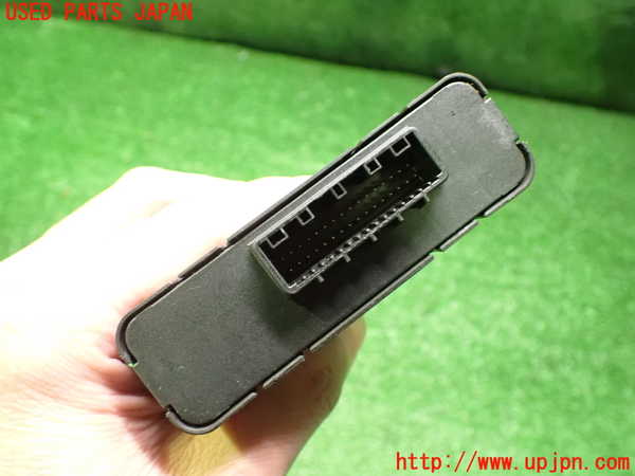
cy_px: 238
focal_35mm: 30
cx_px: 318
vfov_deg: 46.8
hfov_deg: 60.0
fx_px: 550
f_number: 2.3
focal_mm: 5.4
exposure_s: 1/30
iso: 1600
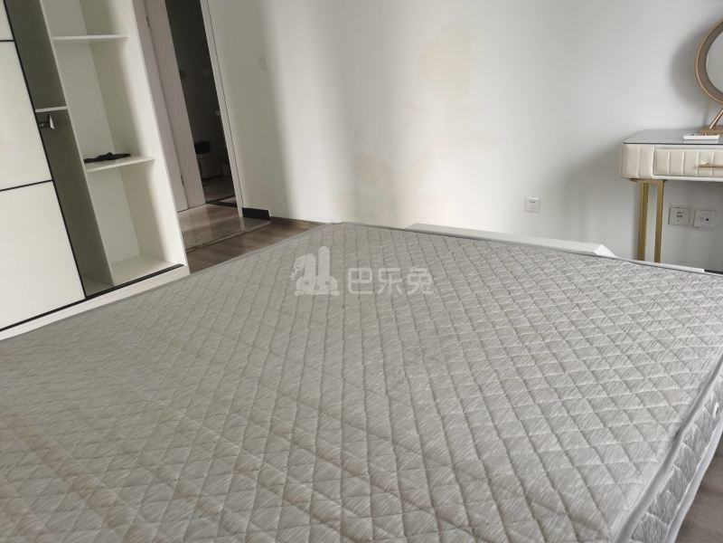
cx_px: 362
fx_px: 564
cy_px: 272
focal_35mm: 27
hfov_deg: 65.3
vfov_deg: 51.4
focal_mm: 5.56
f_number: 1.6
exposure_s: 1/100
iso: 160
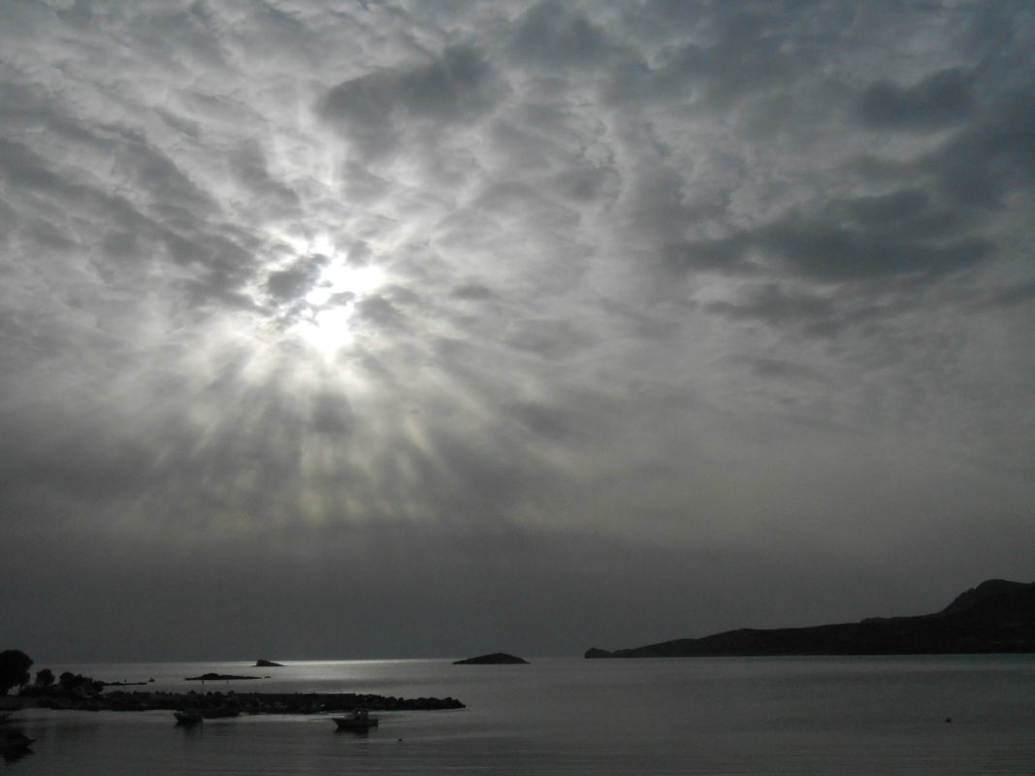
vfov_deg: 37.7
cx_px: 518
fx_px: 1136
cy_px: 388
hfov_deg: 49.0
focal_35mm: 38
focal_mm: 6.8
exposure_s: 1/1500
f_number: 13.2
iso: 400
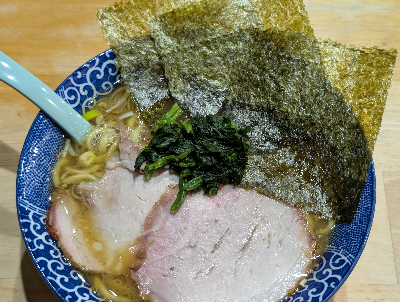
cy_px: 151
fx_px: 567
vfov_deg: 29.7
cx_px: 200
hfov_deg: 38.9
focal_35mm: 49
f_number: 1.68
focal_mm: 6.9
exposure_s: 1/20
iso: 381
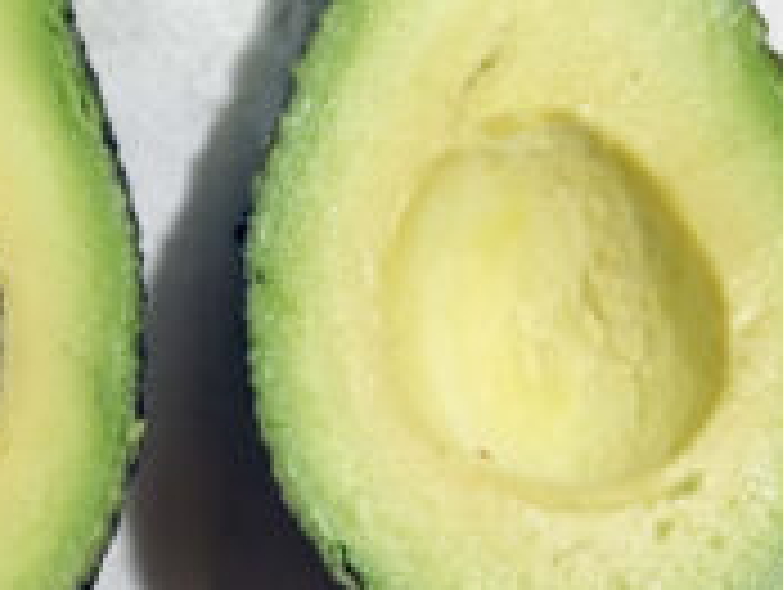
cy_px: 243
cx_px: 140
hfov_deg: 31.2
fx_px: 1359
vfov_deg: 24.4
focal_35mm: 60
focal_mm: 4.15
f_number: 2.2
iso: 200
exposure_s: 1/20
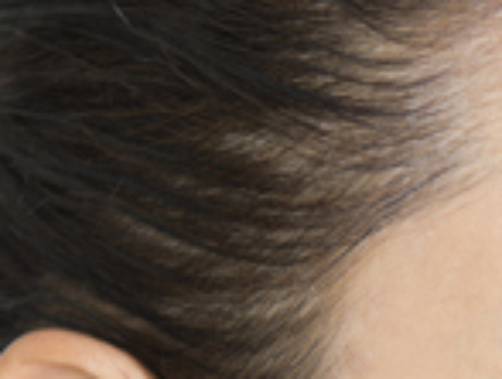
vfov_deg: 5.4
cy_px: 591
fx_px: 3983
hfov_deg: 7.0
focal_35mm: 274
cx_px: 898
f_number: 4.5
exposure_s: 1/160
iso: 100
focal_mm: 70
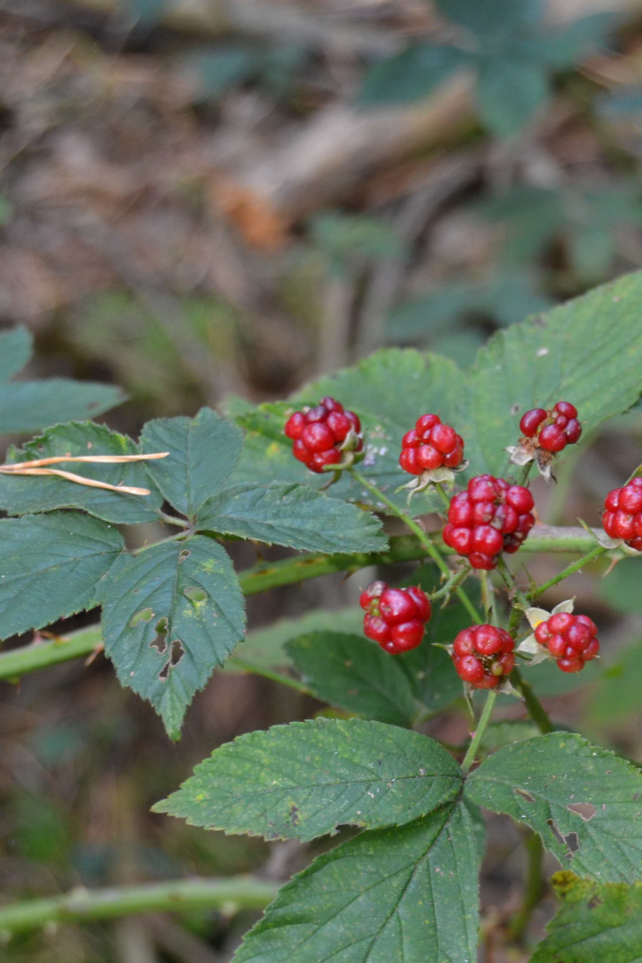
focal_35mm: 133
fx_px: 3553
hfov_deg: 10.3
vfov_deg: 15.4
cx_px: 578
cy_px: 506
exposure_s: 1/60
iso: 500
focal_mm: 55
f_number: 5.6
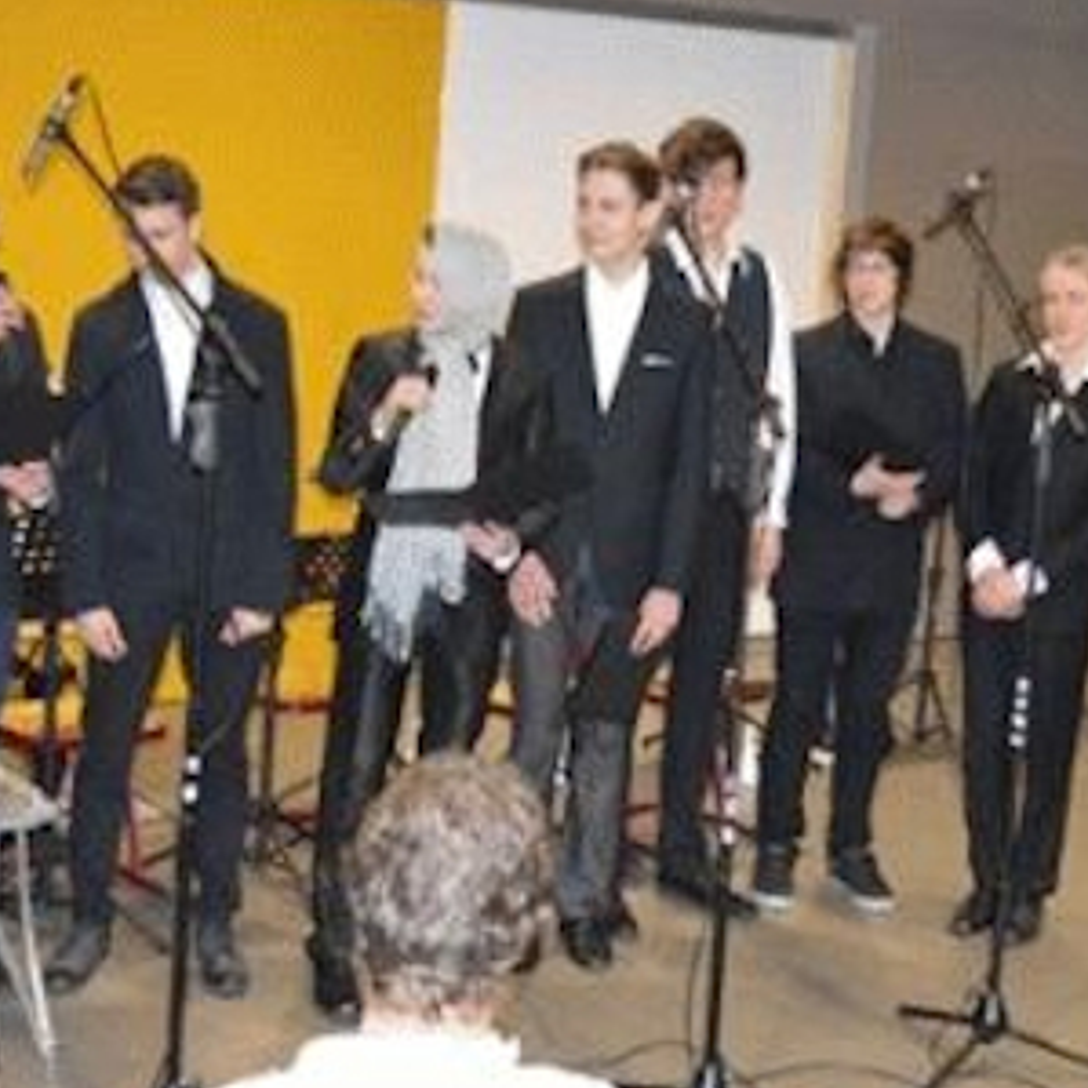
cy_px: 473
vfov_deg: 25.0
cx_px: 480
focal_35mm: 69
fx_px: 2454
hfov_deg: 25.0
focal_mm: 30
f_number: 4.2
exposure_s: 1/60
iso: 2500
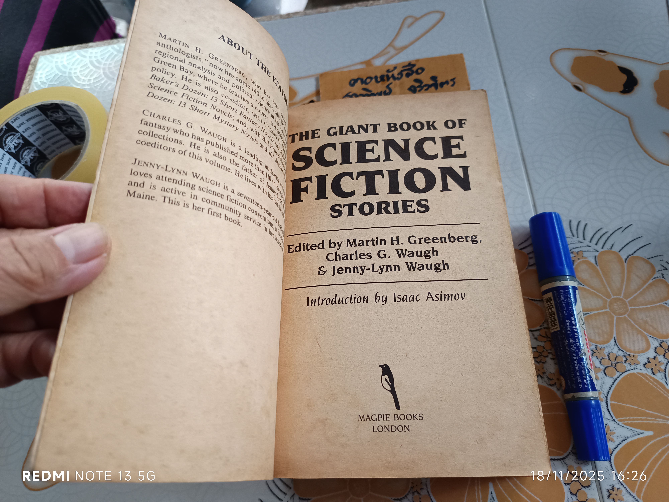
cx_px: 334
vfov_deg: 56.8
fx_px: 464
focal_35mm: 24
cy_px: 251
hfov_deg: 71.6
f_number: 1.7
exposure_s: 1/33.3
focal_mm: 5.31
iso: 998
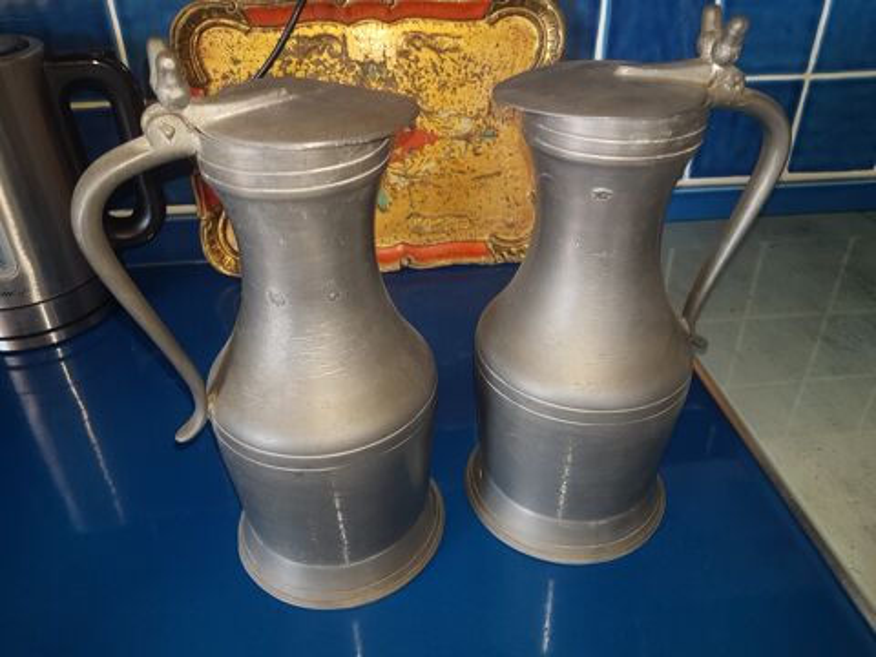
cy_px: 328
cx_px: 438
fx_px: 658
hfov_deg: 67.3
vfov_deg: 53.1
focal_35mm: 26
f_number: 1.7
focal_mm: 4.2
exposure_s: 1/50
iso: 40
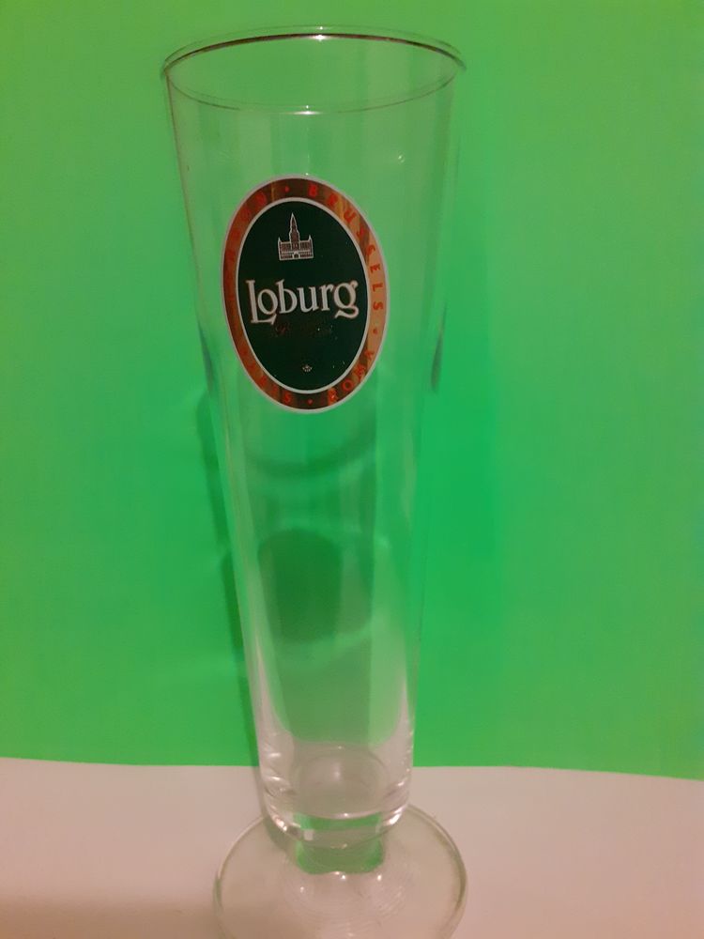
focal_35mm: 27
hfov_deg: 51.4
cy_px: 470
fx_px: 732
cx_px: 352
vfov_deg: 65.3
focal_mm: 3.6
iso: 500
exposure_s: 1/25
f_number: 1.9
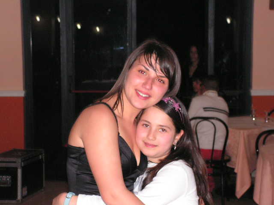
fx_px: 657
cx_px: 137
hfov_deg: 23.6
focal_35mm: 83
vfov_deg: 17.8
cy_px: 102
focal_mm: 13.9
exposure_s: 1/80
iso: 200
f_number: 3.3
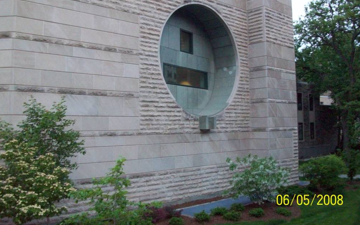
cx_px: 177
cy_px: 95
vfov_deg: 34.4
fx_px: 363
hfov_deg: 52.7
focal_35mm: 37
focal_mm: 5.7
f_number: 2.8
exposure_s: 1/60
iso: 320
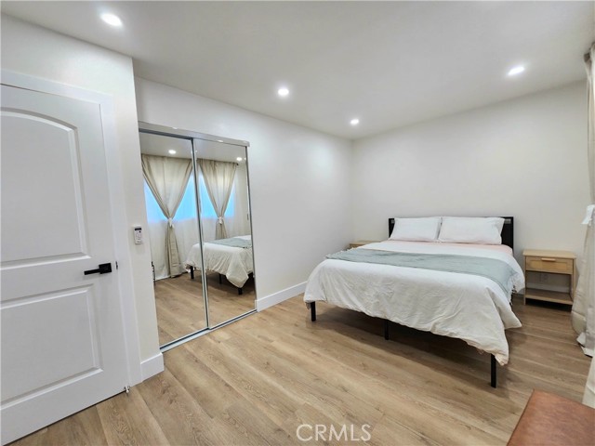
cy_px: 223
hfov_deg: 106.2
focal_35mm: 13
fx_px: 223
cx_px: 298
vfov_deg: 89.9
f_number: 2.2
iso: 160
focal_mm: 2.2
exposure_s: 1/60.2
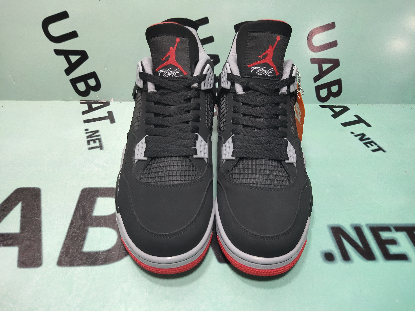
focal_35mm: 30
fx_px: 360
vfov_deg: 46.8
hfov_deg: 60.0
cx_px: 208
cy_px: 156
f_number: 1.79
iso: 152
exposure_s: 1/100
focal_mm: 4.35
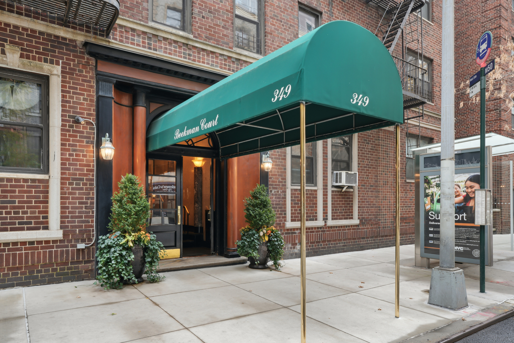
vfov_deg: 55.1
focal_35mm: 23
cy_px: 172
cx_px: 257
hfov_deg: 76.1
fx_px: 328
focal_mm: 23
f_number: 11
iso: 100
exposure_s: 1/2.5
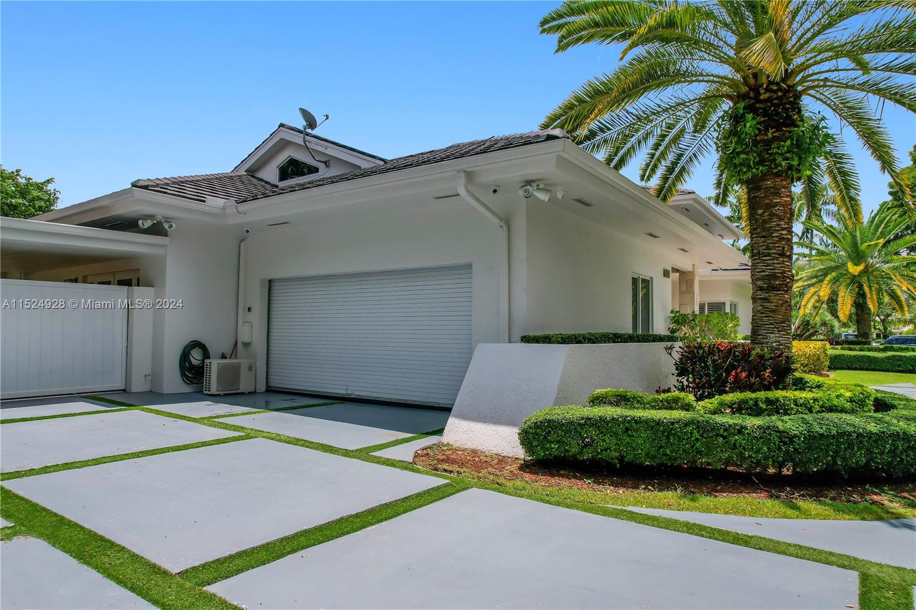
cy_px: 305
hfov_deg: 78.6
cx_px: 458
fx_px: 560
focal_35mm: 22
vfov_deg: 57.2
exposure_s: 1/3000
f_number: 2.8
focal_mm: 8.38
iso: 140
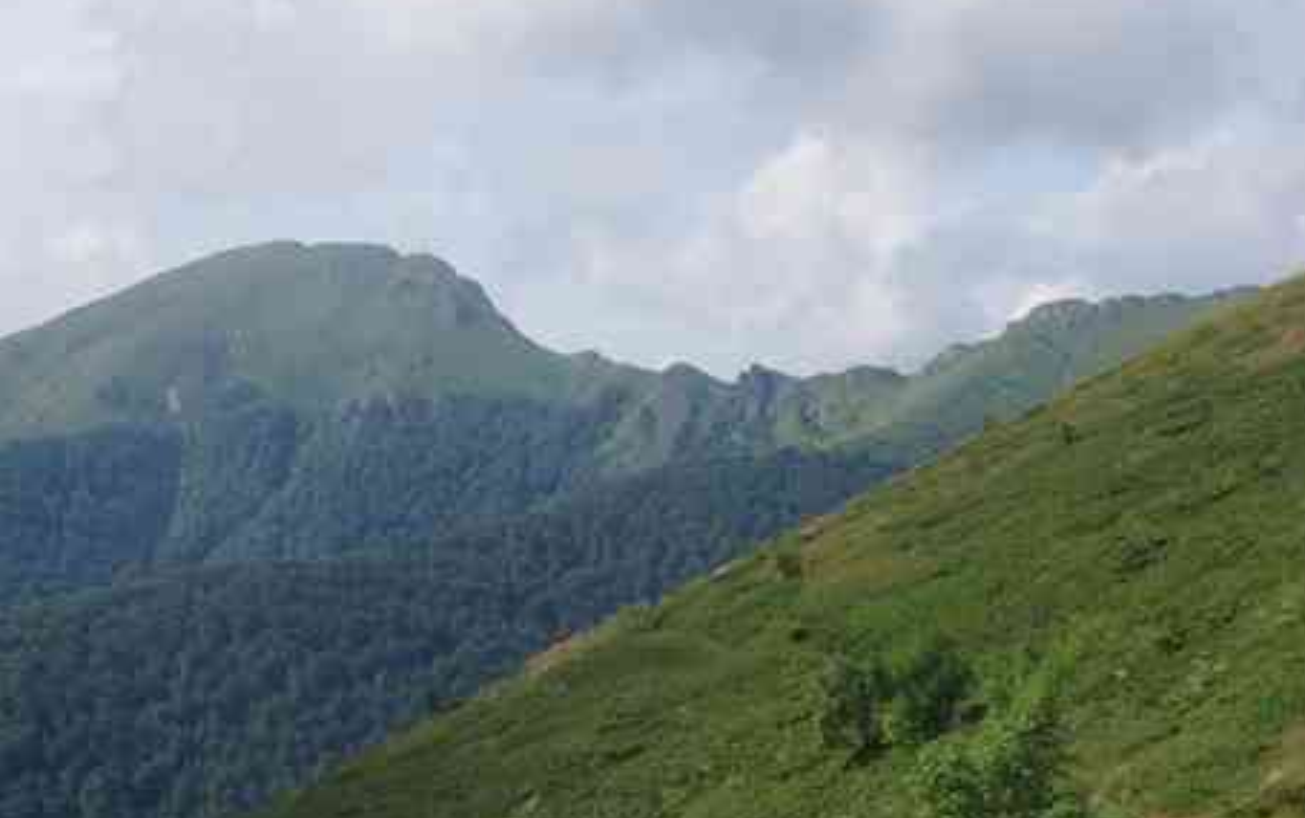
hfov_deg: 26.6
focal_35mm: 77
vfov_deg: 16.8
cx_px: 535
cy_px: 597
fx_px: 2756
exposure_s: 1/100
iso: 200
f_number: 11
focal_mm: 23.1
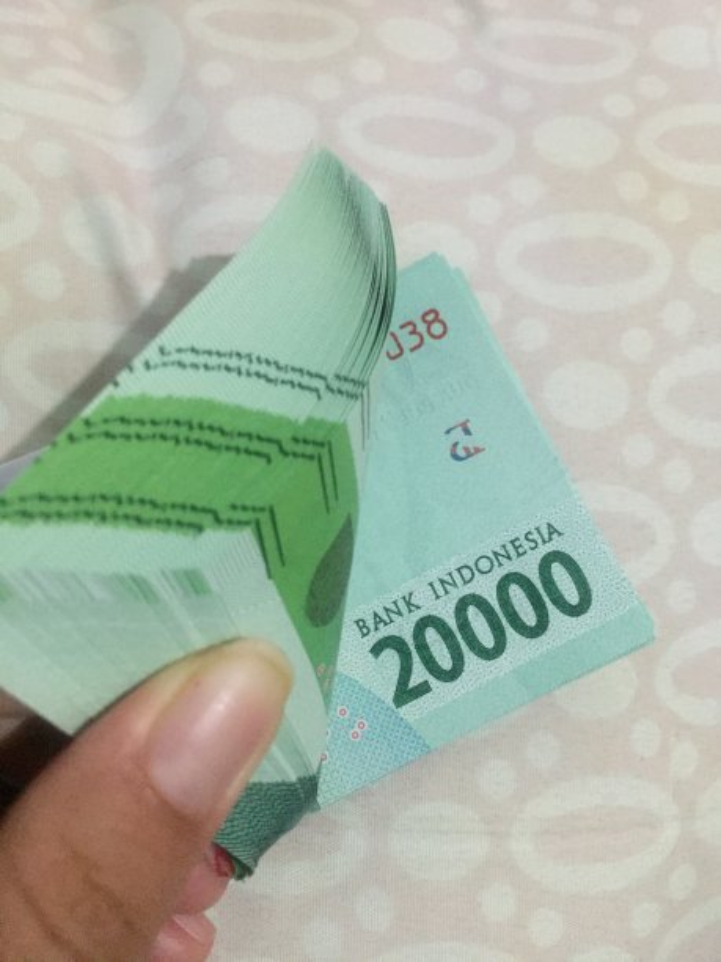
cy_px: 481
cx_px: 360
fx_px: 805
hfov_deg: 48.2
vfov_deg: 61.7
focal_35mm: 29
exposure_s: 1/17
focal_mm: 4.15
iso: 320
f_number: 2.2
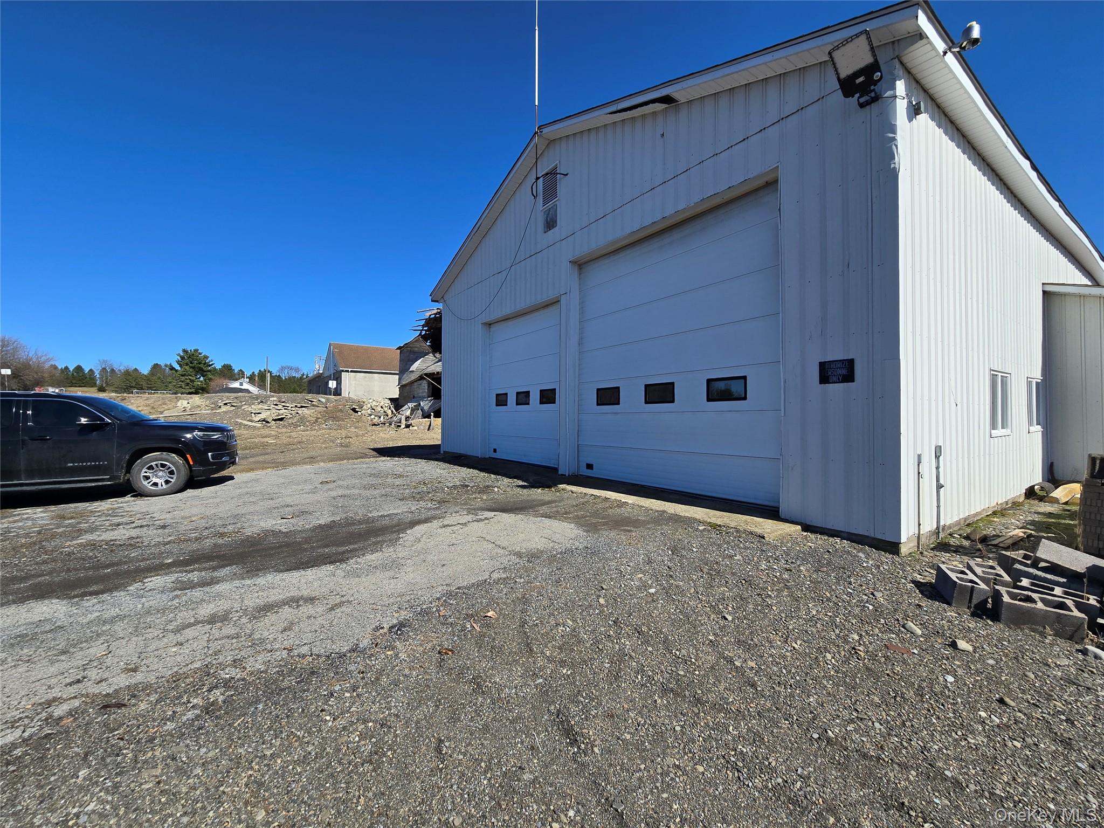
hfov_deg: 106.2
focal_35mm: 13
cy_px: 414
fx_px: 415
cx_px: 552
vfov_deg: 89.9
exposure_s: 1/2600
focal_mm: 2.2
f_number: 2.2
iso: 50
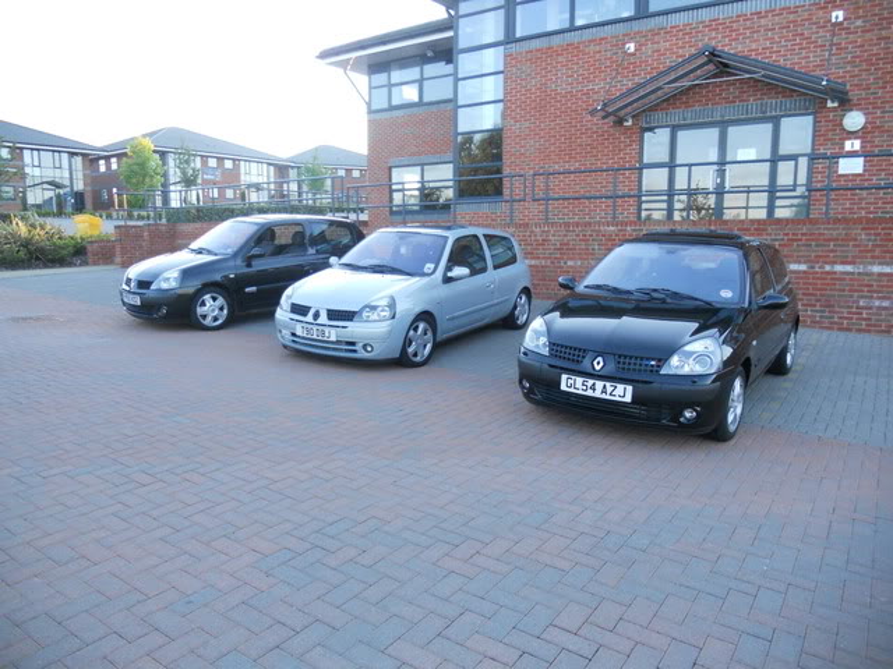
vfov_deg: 51.4
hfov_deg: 65.3
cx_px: 446
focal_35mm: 27
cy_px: 334
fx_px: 697
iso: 320
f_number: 3.2
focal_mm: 4.9
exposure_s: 1/125
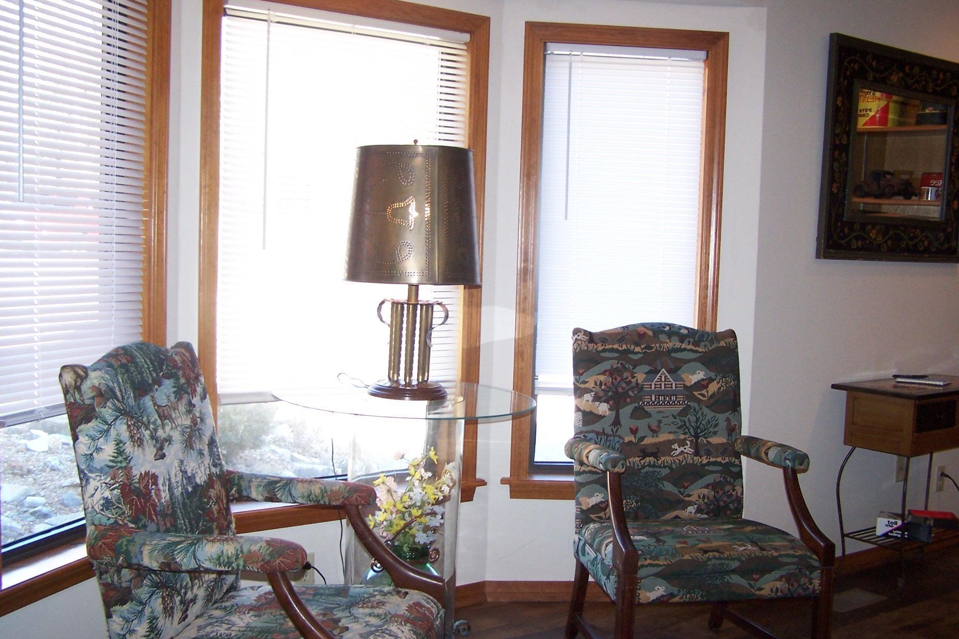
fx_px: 1065
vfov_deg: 33.4
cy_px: 323
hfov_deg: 48.5
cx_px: 482
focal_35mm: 40
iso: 140
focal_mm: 6.3
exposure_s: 1/60
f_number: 2.8
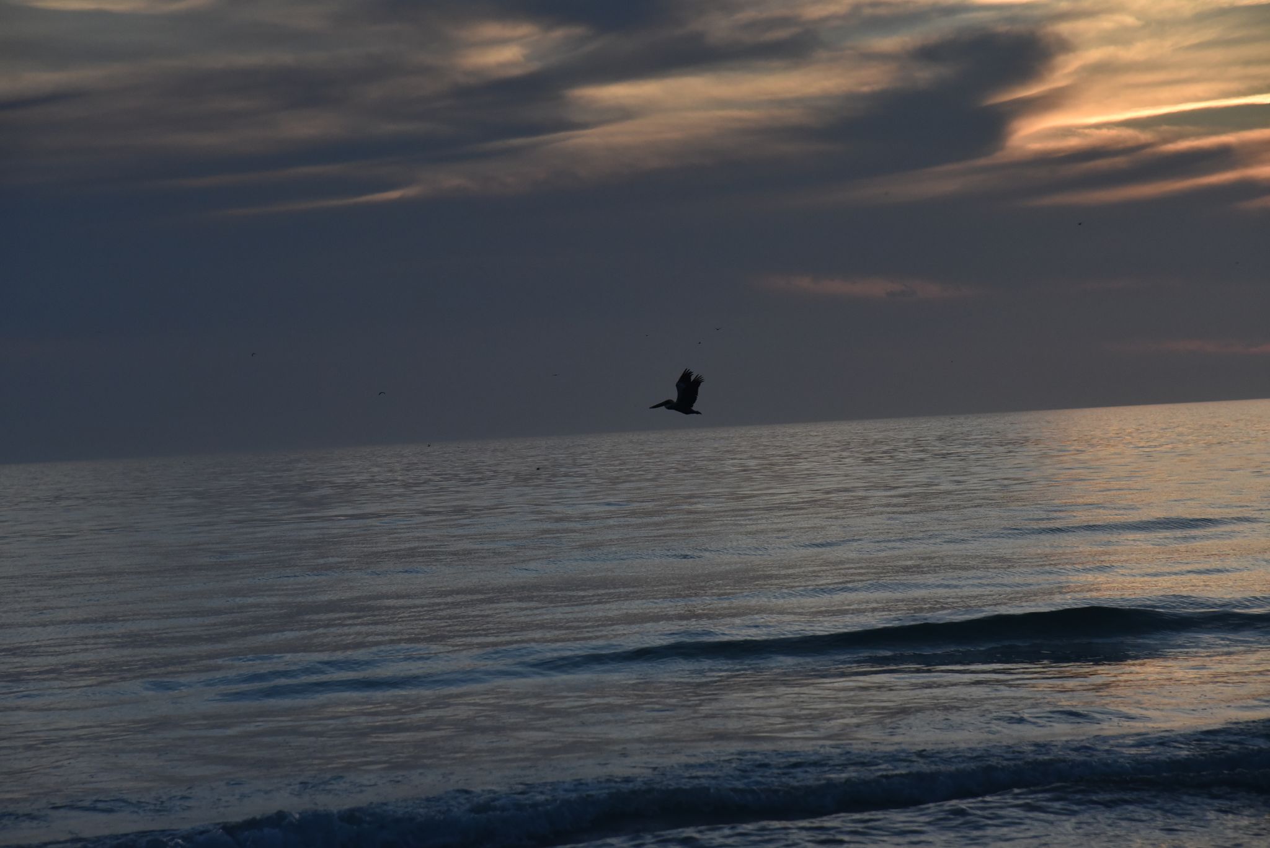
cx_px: 635
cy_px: 424
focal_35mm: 120
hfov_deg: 17.1
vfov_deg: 11.4
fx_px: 4235
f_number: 6.3
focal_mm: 120
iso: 2000
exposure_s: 1/4000
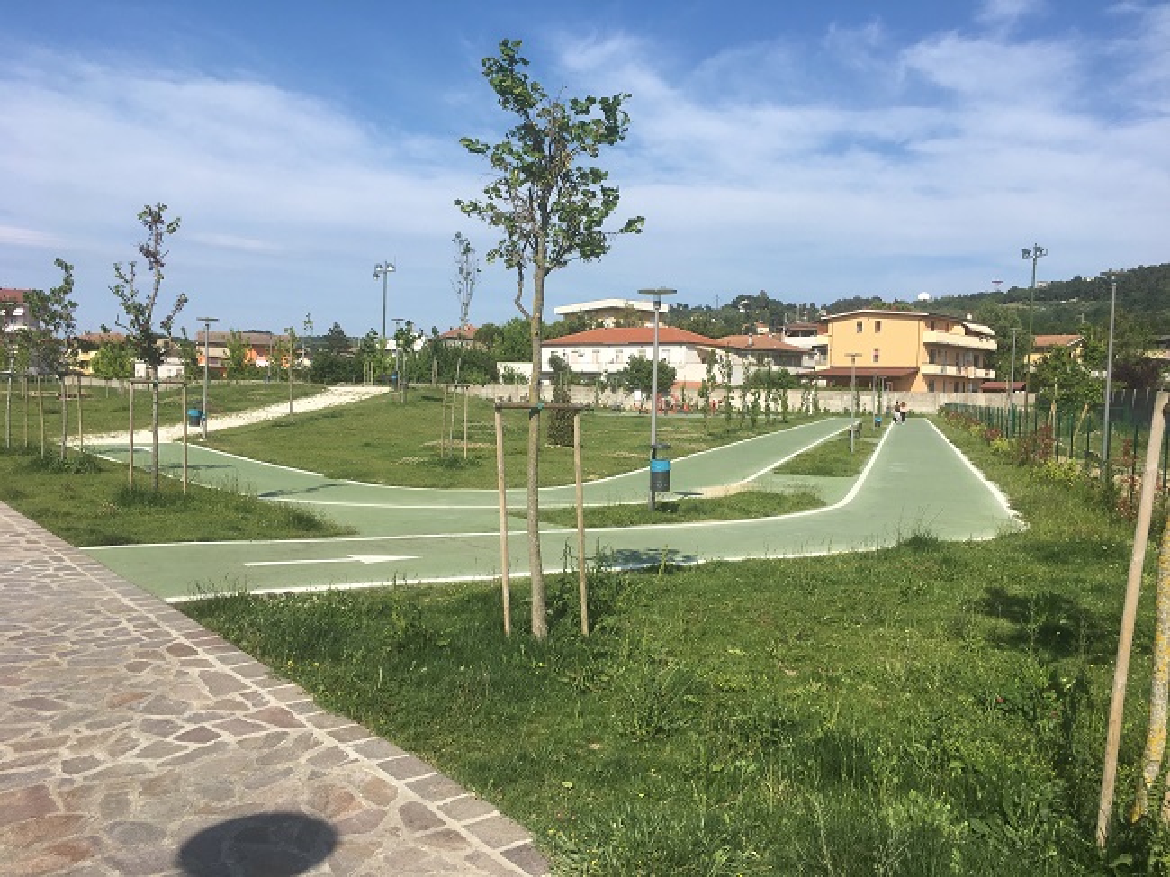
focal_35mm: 29
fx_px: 980
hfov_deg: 61.7
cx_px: 585
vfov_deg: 48.2
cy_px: 438
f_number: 2.2
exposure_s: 1/1972
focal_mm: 4.15
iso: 25
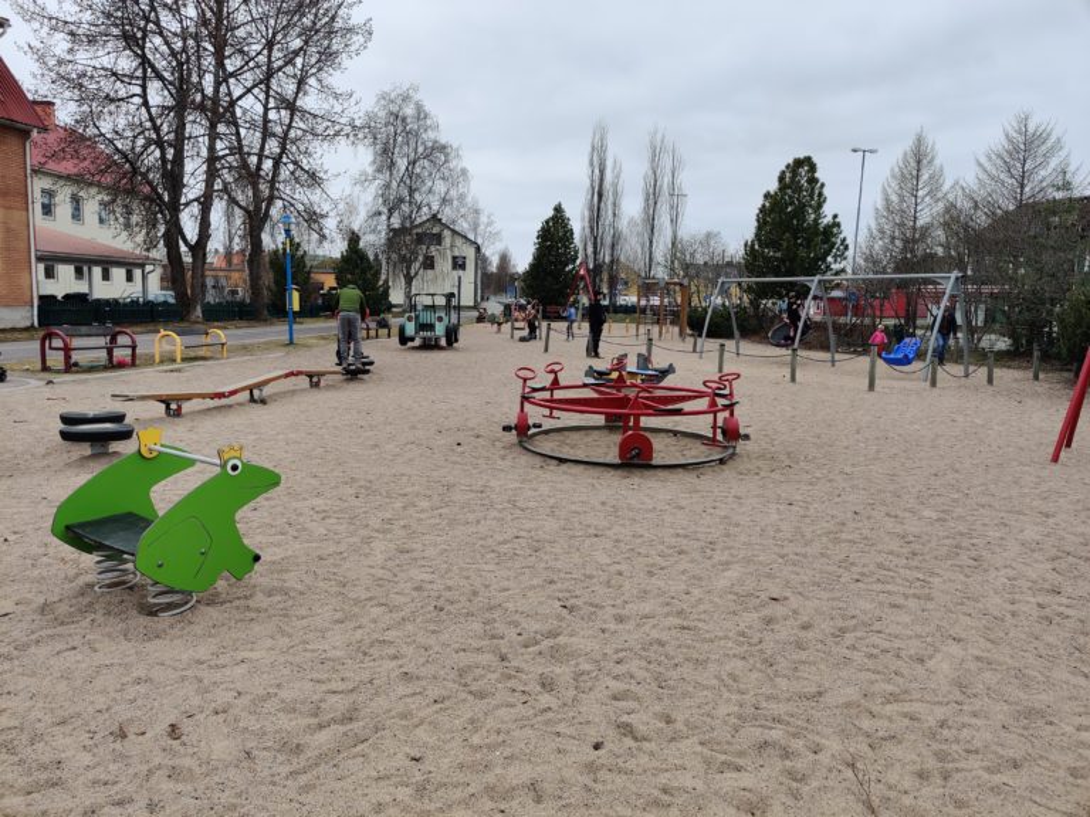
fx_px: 850
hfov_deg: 65.3
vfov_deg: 51.4
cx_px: 545
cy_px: 408
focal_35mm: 27
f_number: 1.65
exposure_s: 1/865
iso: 100
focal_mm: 4.75
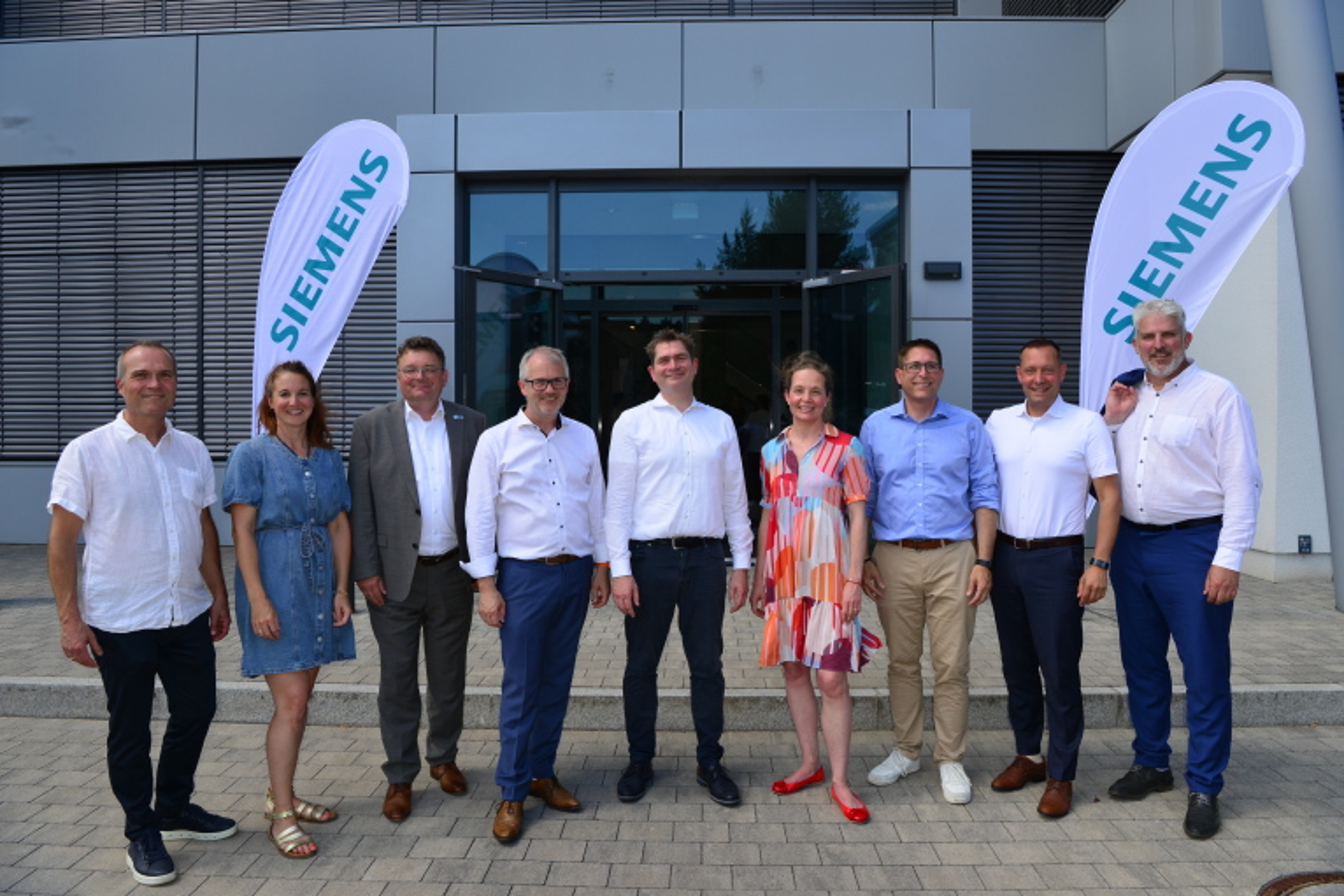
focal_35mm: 24
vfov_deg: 53.2
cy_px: 448
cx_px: 672
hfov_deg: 73.7
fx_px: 896
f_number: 11
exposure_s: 1/250
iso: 400
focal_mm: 24
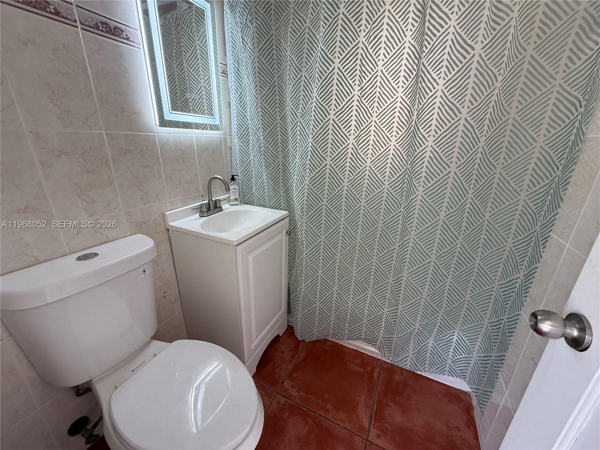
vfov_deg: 85.7
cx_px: 300
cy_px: 225
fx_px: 243
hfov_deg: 102.1
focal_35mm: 14
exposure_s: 1/99
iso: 100
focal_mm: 2.22
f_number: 2.2
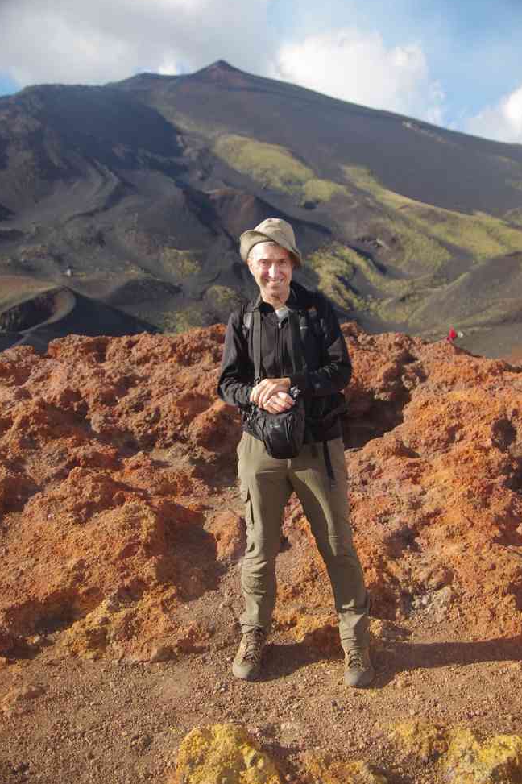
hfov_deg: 34.6
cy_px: 391
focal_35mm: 39
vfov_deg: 50.1
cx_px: 264
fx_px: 838
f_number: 4
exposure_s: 1/160
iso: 100
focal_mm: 25
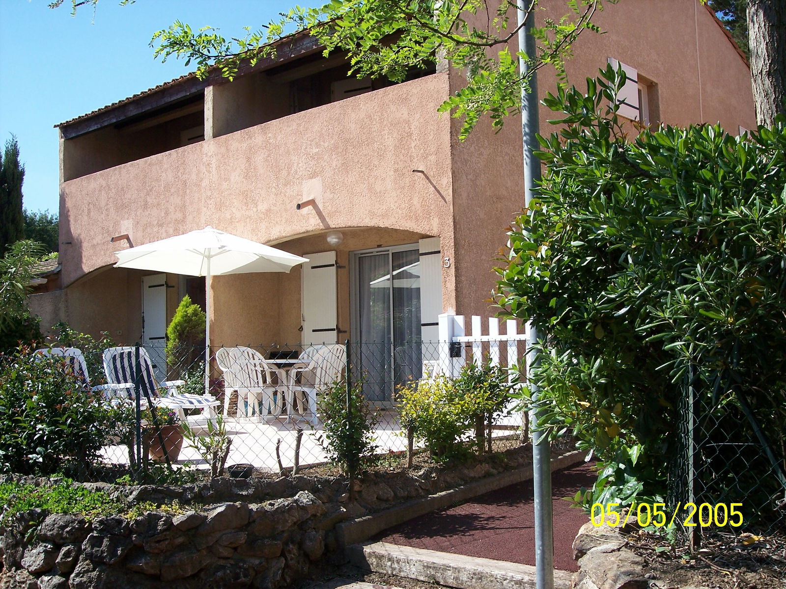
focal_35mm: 39
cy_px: 294
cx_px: 393
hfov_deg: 47.9
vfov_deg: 36.8
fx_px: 886
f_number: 4
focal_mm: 8
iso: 100
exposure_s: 1/500
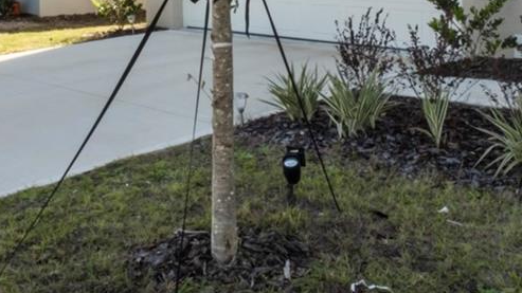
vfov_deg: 20.0
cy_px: -158
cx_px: 285
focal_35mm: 51
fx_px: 706
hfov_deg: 40.6
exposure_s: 1/30
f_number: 18
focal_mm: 10
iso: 160
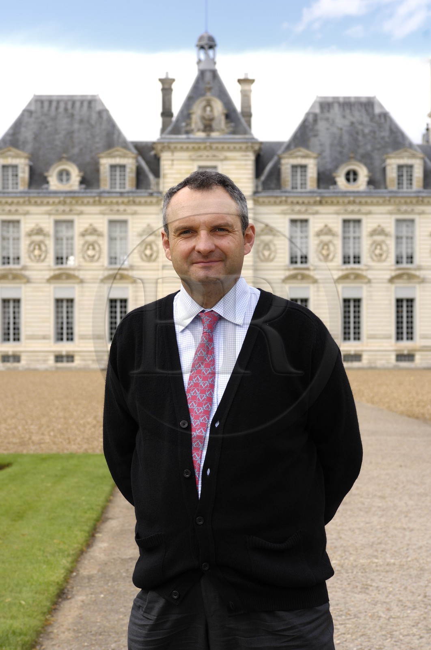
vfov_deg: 26.0
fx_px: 1405
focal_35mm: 78
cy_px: 325
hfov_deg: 17.4
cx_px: 216
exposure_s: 1/160
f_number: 6
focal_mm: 52
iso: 100
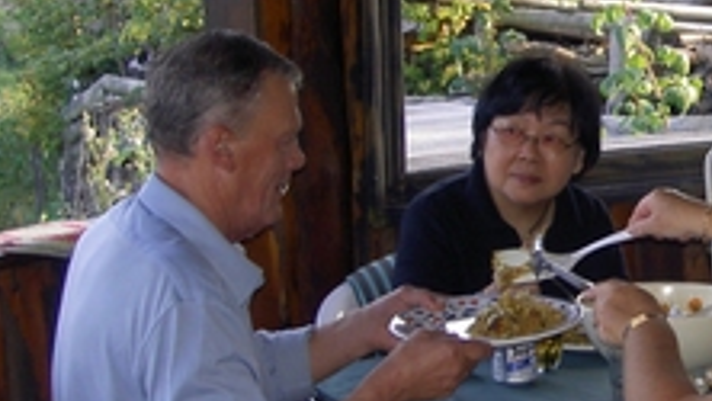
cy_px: 237
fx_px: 2172
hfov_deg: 18.2
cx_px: 677
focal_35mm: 115
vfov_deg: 10.5
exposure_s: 1/60
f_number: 2.8
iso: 100
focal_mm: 8
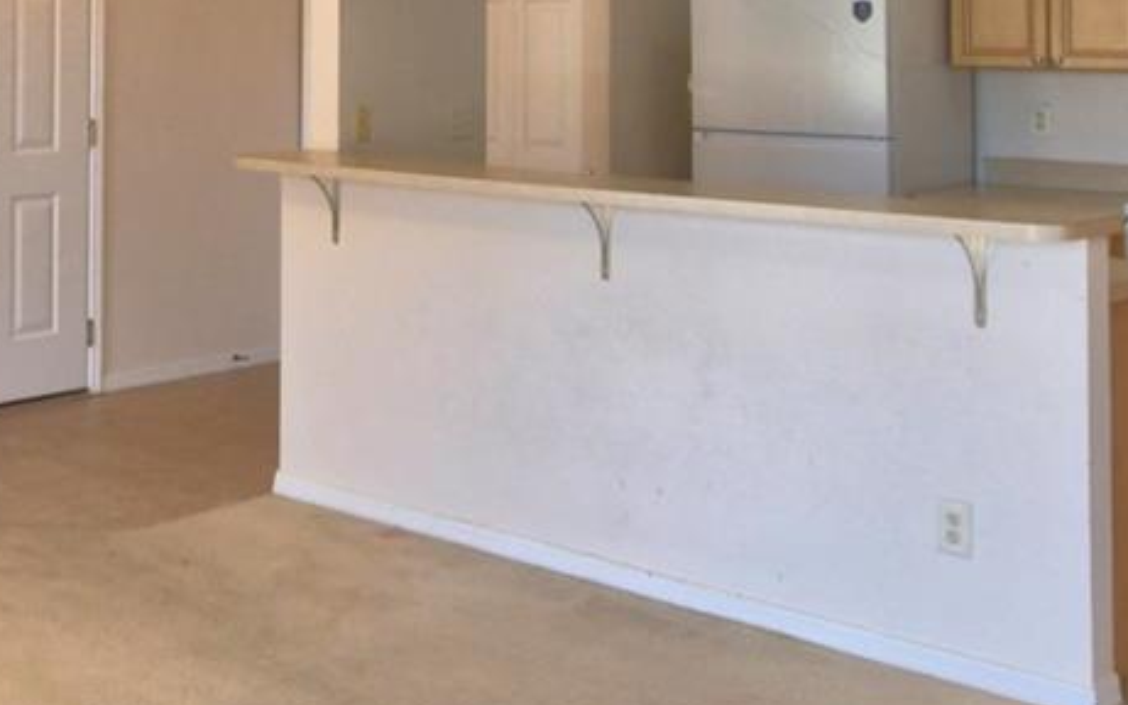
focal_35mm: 53
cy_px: -32
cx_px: 198
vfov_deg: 23.2
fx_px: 1629
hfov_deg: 36.7
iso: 400
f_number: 4.5
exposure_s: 1/100
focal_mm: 10
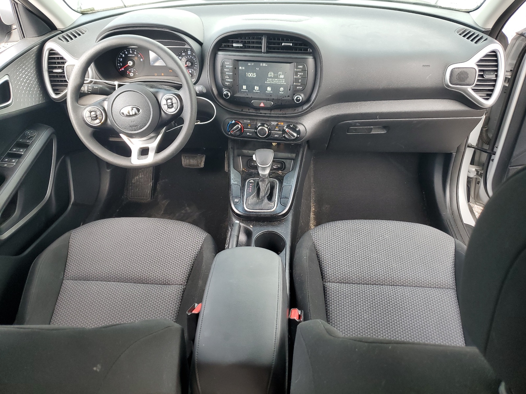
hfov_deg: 67.3
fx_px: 395
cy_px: 197
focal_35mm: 26
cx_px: 263
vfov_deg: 53.1
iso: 67
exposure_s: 1/120
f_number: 1.5
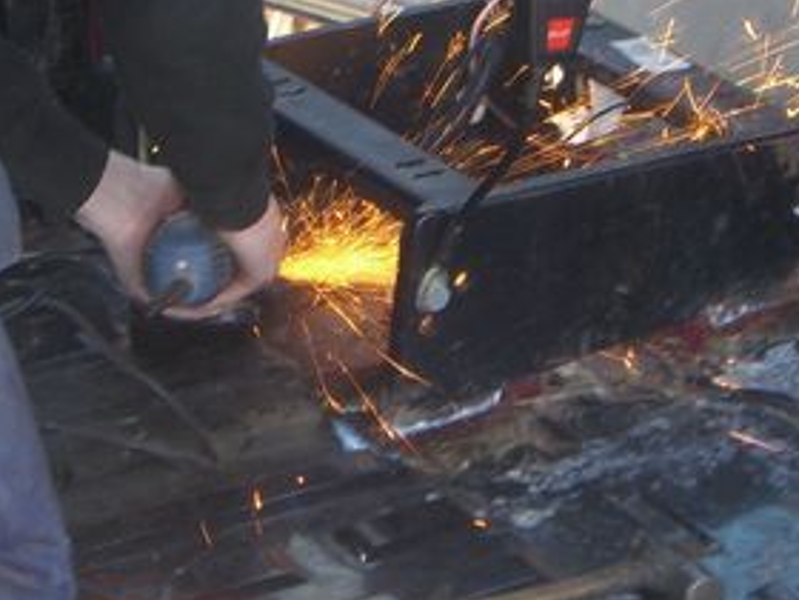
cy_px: 246
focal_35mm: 151
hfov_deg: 13.1
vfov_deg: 9.8
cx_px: 308
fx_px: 3485
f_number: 3.6
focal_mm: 10.7
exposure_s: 1/60
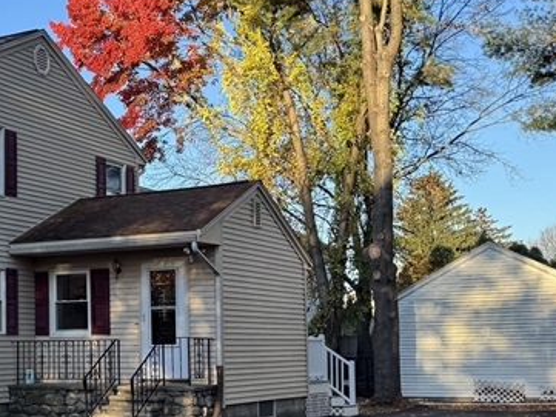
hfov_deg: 27.3
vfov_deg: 21.6
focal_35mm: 68
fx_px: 1093
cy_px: 275
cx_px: 35
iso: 80
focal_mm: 6.76
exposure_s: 1/1366
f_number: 1.78
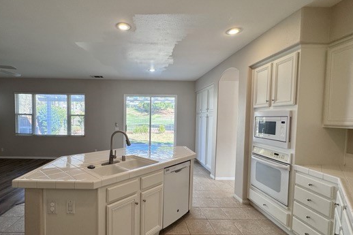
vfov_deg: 67.2
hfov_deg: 89.0
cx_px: 144
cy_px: 127
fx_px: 176
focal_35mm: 18
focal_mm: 2.22
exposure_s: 1/120
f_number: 2.2
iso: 50
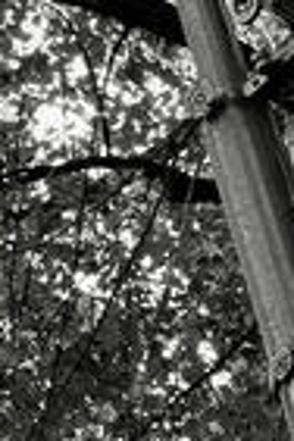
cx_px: 597
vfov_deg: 9.1
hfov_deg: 5.9
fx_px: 2768
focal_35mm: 226
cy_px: 238
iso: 640
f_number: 8
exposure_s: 1/60
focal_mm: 35
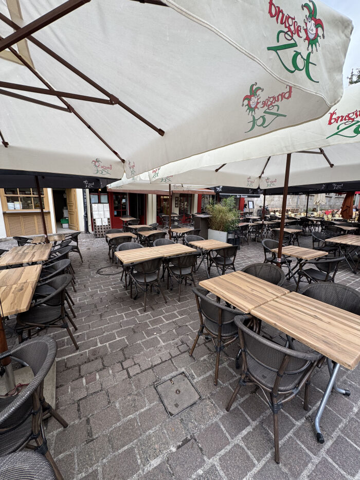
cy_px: 240
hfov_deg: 85.7
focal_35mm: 14
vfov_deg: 102.1
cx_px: 180
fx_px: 194
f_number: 2.2
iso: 40
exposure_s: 1/212
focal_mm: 2.22
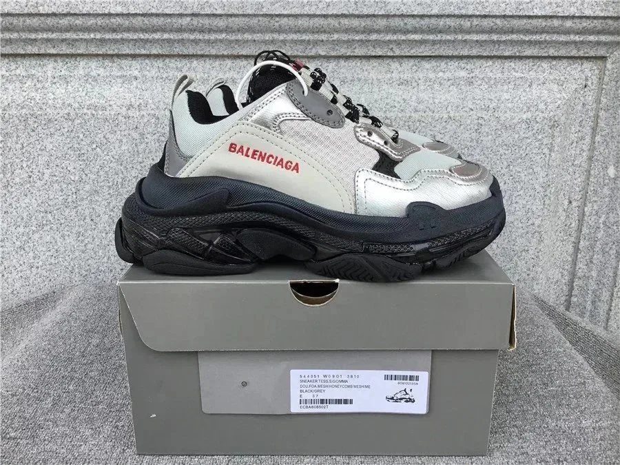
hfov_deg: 58.4
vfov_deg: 45.4
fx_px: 555
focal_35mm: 31
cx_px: 310
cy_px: 232
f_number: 2.4
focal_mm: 3.3
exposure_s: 1/331
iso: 25
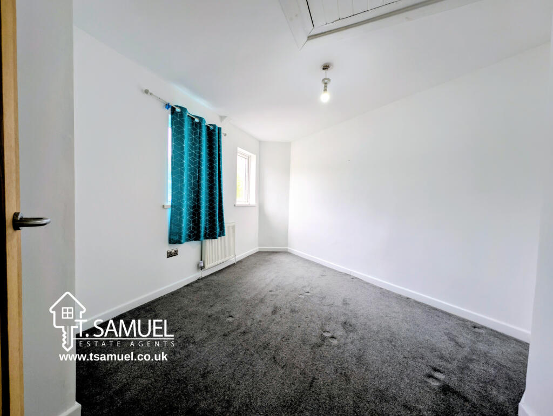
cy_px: 208
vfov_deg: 94.6
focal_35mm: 12
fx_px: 192
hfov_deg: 110.5
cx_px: 276
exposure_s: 1/74
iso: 39
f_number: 1.95
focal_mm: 2.23
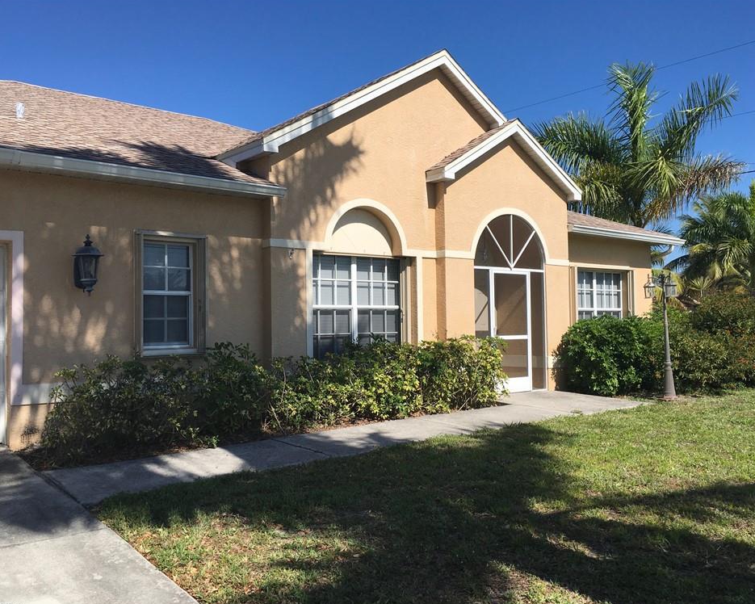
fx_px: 693
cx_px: 374
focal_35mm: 31
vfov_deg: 47.1
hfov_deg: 57.2
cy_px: 304
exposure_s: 1/2262
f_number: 2.2
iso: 25
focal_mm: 4.15
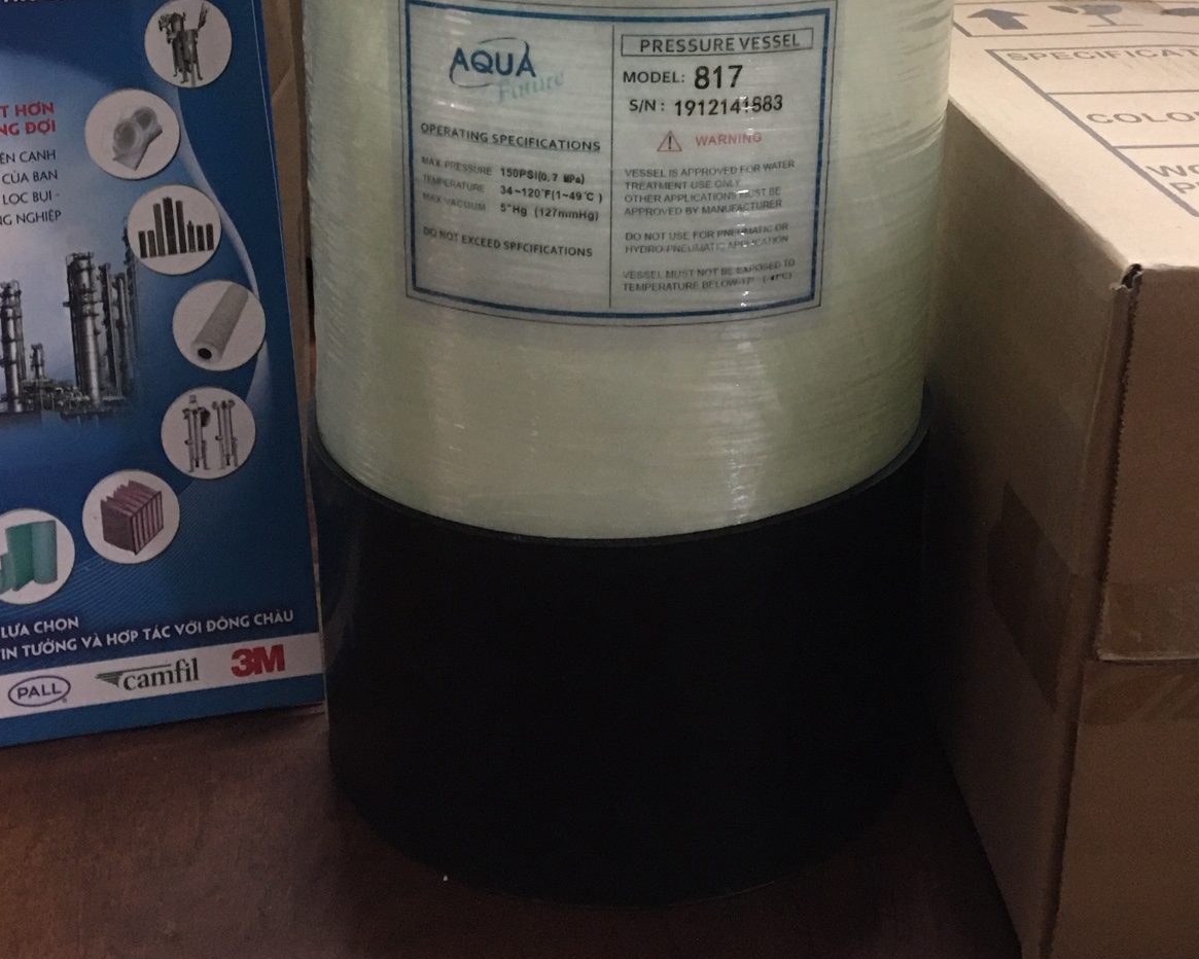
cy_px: 234
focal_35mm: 49
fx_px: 1739
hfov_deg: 38.0
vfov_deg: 30.3
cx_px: 667
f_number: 2.2
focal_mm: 4.15
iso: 125
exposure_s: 1/8
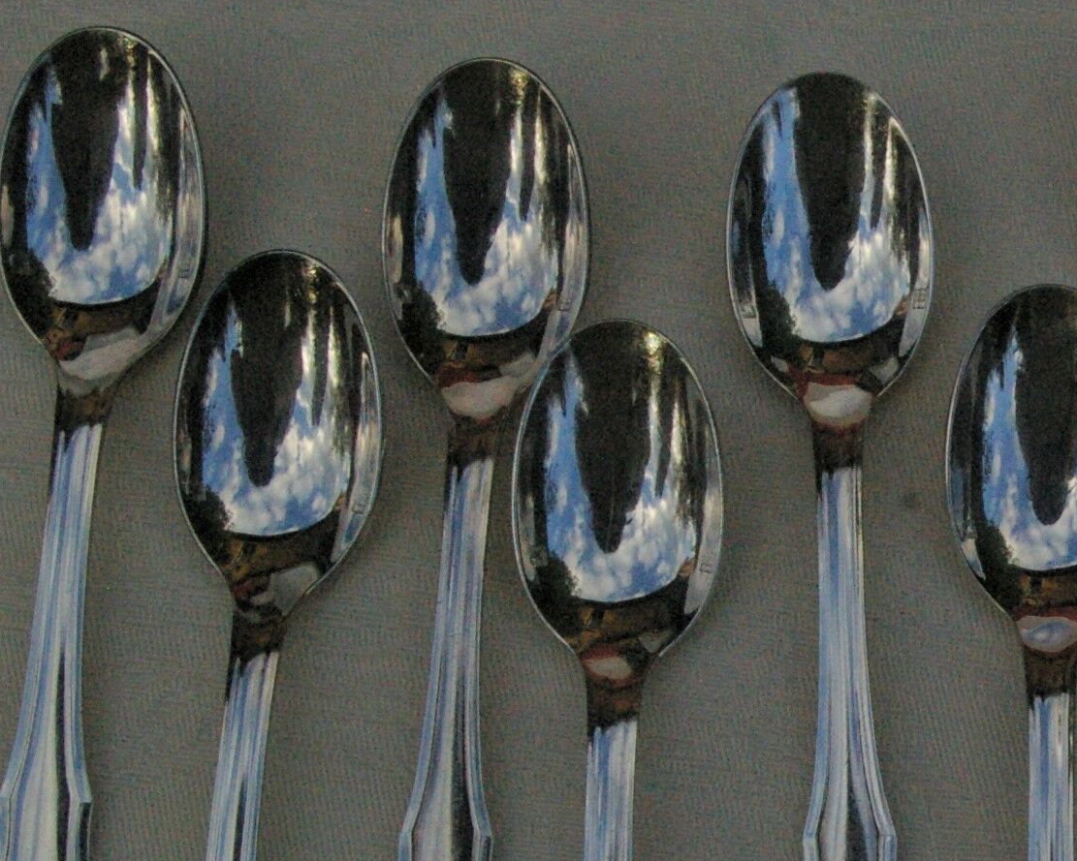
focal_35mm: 99
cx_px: 1187
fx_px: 3156
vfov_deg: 15.5
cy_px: 634
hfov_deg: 18.6
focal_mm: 26
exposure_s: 1/1000
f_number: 13
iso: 1600
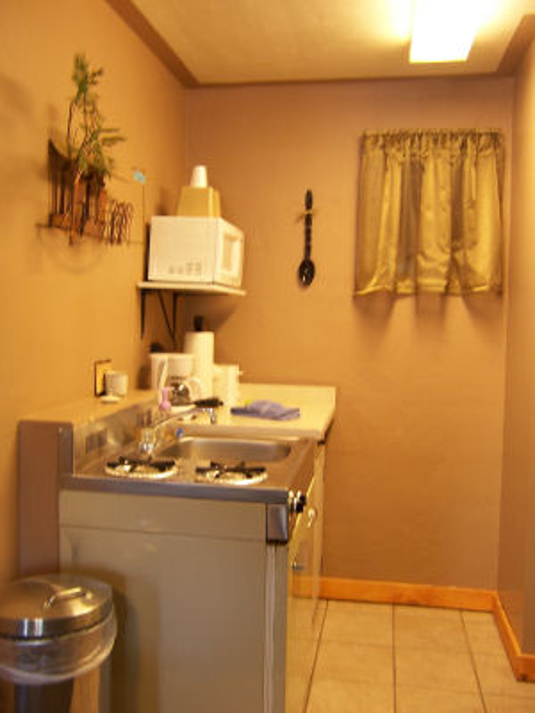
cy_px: 356
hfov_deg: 42.9
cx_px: 268
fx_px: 680
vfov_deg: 55.4
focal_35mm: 33
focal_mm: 5.5
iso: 80
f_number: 3.4
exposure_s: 1/4
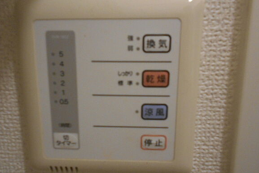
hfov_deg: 61.8
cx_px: 119
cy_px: 89
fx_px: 216
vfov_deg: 43.6
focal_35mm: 30
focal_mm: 4.6
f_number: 3.2
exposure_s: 1/30
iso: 320
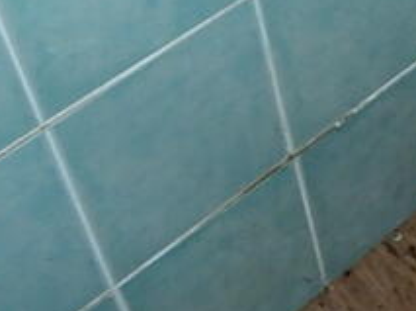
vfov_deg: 12.8
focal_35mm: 106
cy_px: -227
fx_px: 1272
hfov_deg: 17.0
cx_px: 600
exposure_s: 1/30
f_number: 3
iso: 125
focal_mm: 4
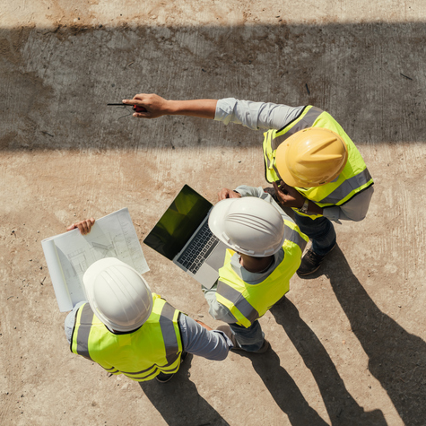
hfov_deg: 30.0
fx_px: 794
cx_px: 222
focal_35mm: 57
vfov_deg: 30.0
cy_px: 210
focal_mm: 44
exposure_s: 1/2000
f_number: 4
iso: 200
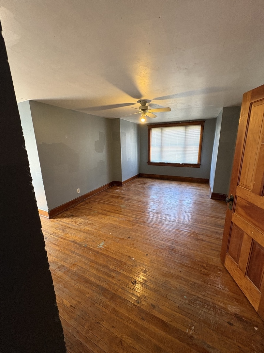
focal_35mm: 14
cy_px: 176
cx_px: 132
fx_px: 142
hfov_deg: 85.7
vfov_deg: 102.1
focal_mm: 2.22
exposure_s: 1/60
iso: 320
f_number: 2.2
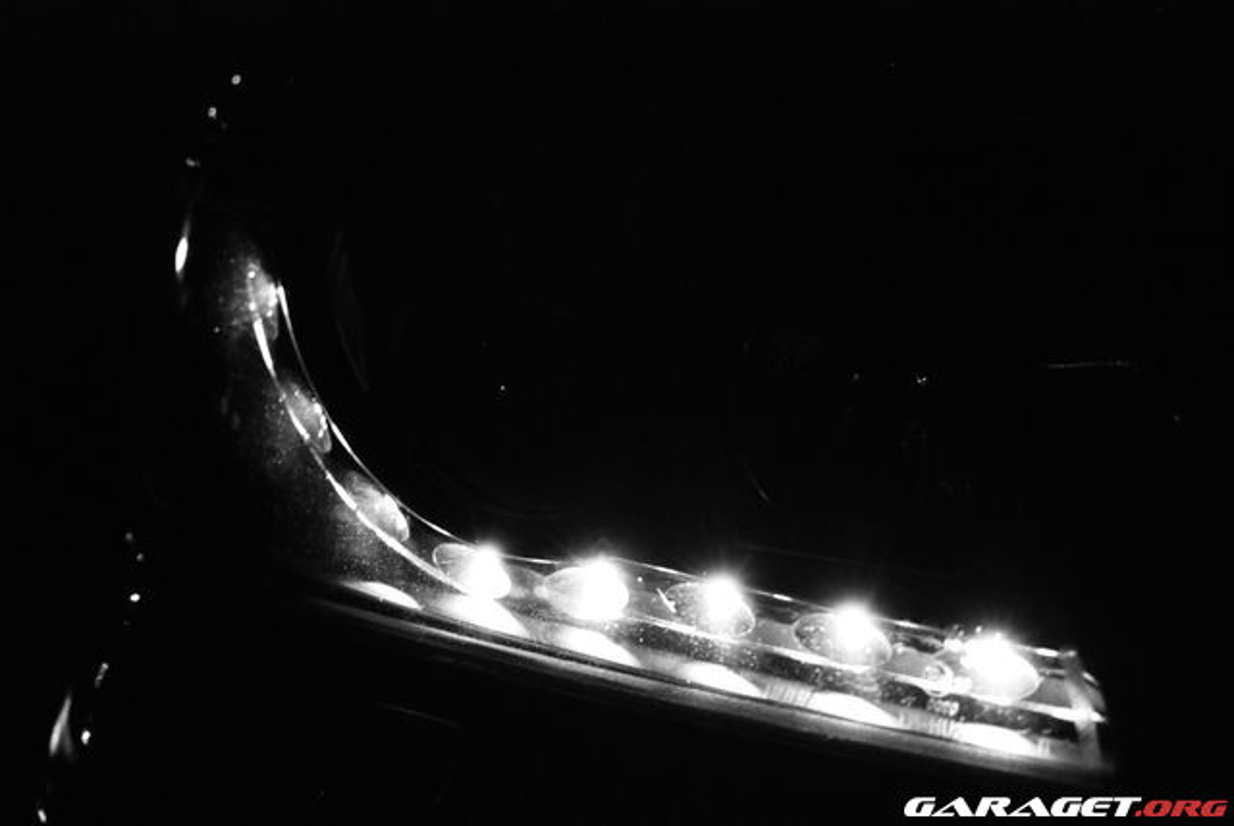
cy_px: 413
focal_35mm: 82
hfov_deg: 24.6
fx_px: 2830
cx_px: 617
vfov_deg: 16.6
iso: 1600
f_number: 4
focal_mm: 55
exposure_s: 1/60
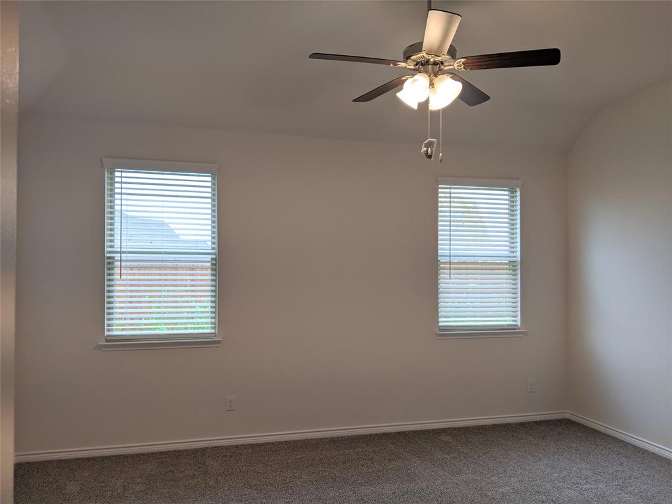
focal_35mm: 27
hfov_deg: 65.3
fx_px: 524
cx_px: 336
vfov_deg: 51.4
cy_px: 252
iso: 56
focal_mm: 4.44
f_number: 1.8
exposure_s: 1/183
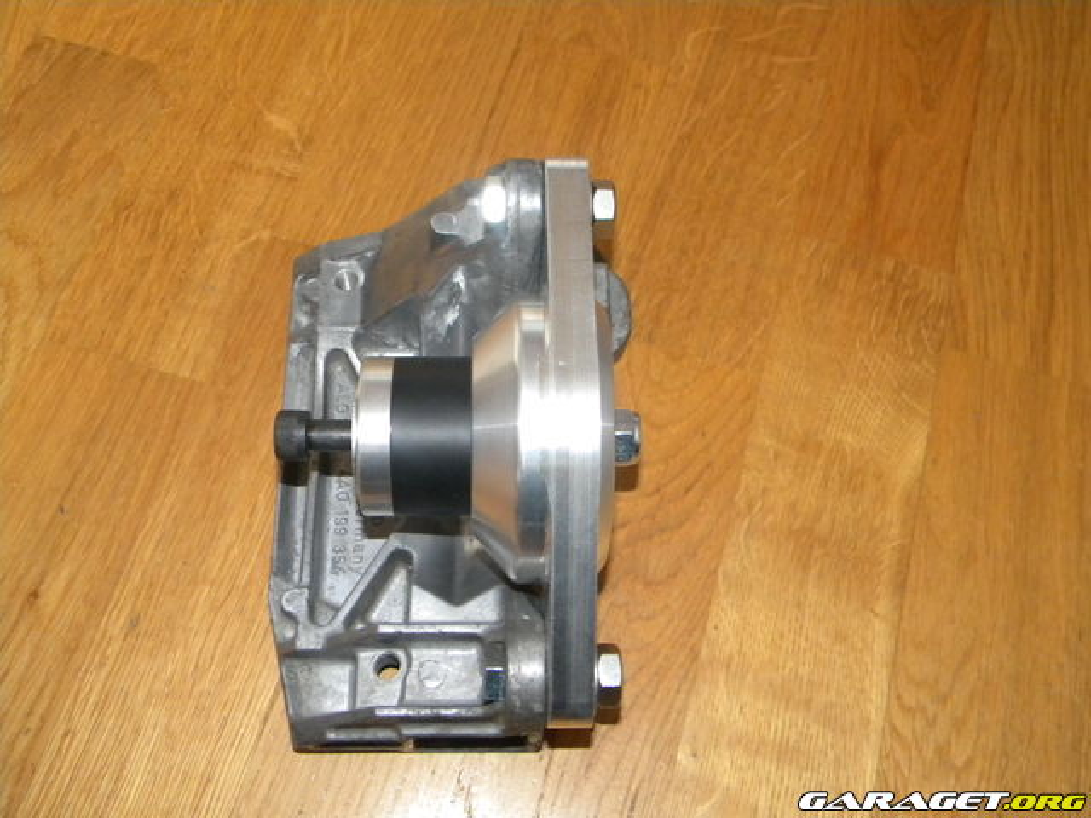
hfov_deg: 51.4
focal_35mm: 36
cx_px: 546
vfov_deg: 39.7
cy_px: 409
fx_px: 1135
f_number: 3.7
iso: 400
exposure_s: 1/8
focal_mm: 6.4
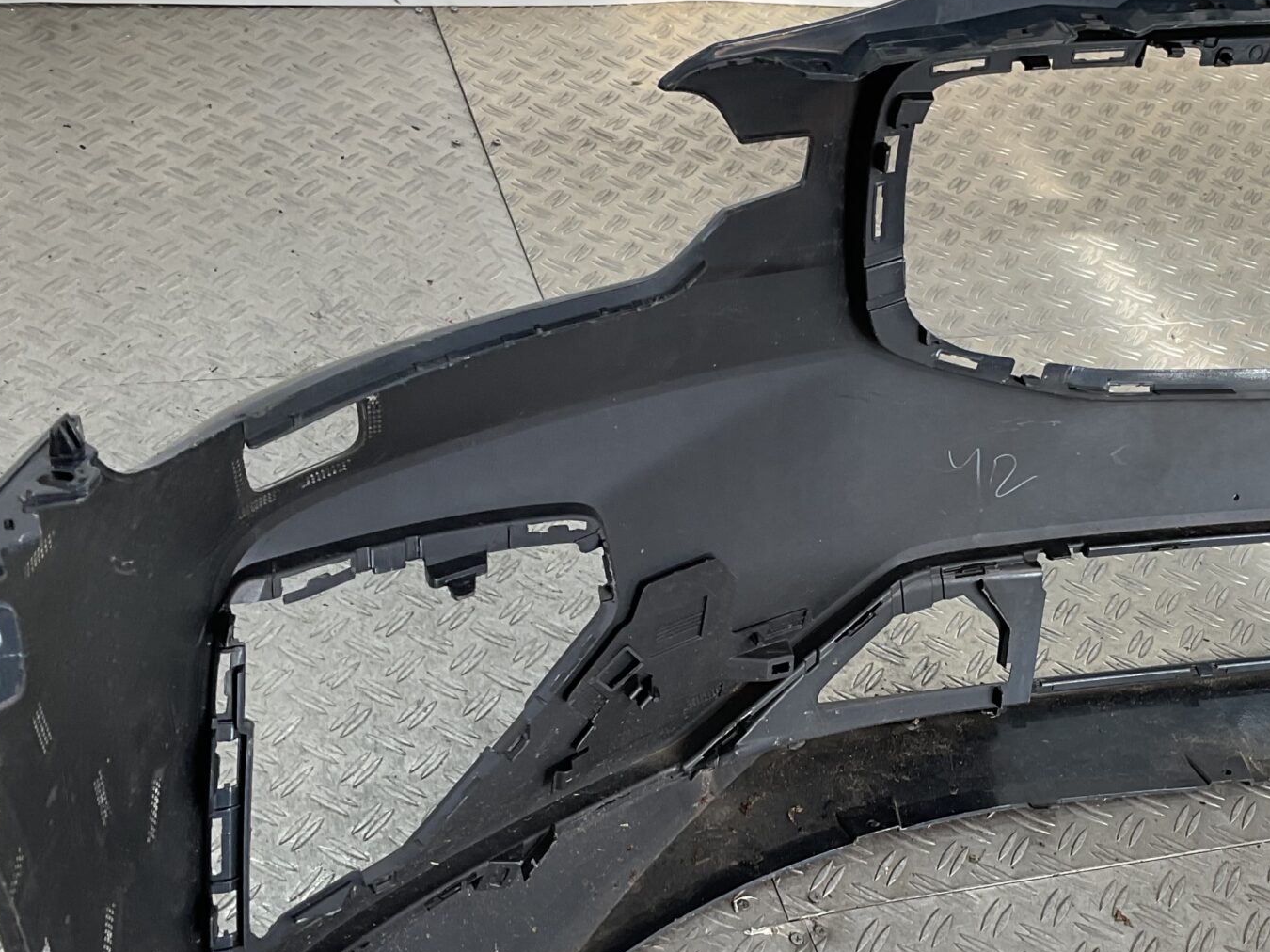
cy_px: 633
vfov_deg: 26.4
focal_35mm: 55
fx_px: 2017
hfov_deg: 34.5
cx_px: 874
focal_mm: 3
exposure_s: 1/190
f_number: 1.8
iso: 16
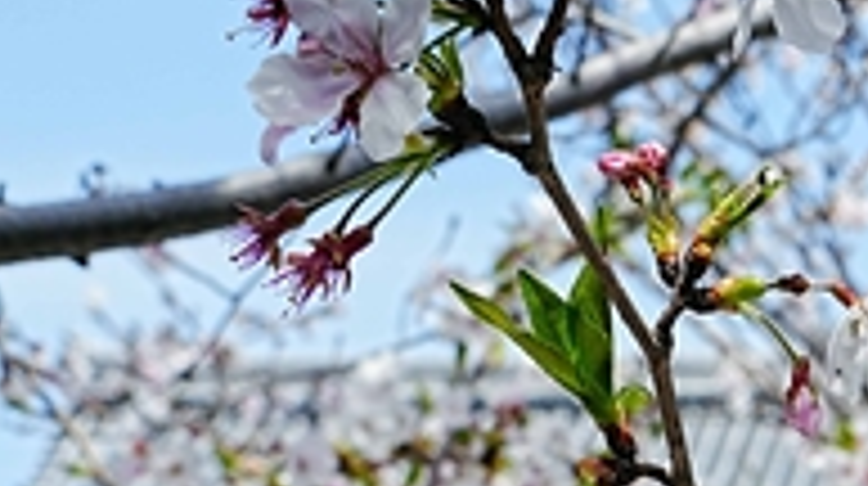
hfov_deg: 16.0
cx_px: 1205
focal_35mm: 126
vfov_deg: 8.9
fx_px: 2896
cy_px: 1028
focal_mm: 29
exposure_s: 1/320
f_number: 8
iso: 100
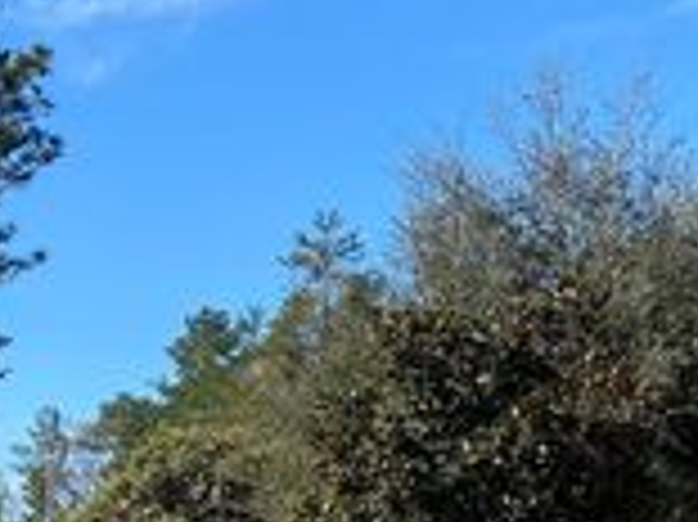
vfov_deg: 16.3
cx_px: -261
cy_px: 736
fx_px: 1692
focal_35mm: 84
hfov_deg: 20.8
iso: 32
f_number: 1.8
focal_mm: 4.25
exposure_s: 1/1608
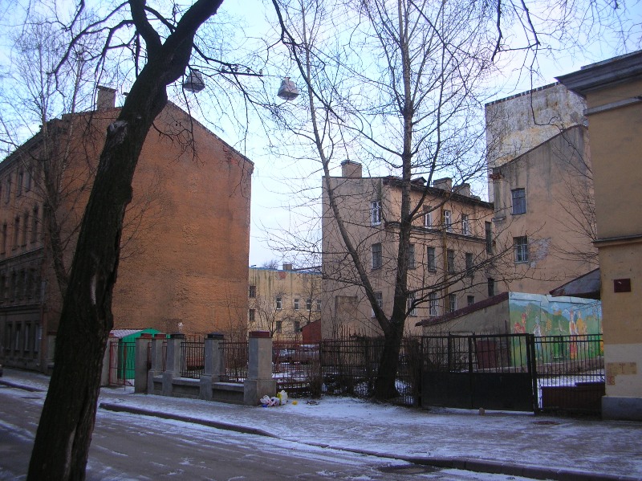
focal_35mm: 35
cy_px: 240
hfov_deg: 52.7
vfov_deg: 40.7
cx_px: 321
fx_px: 649
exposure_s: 1/54.3
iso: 50
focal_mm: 5.8
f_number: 2.8
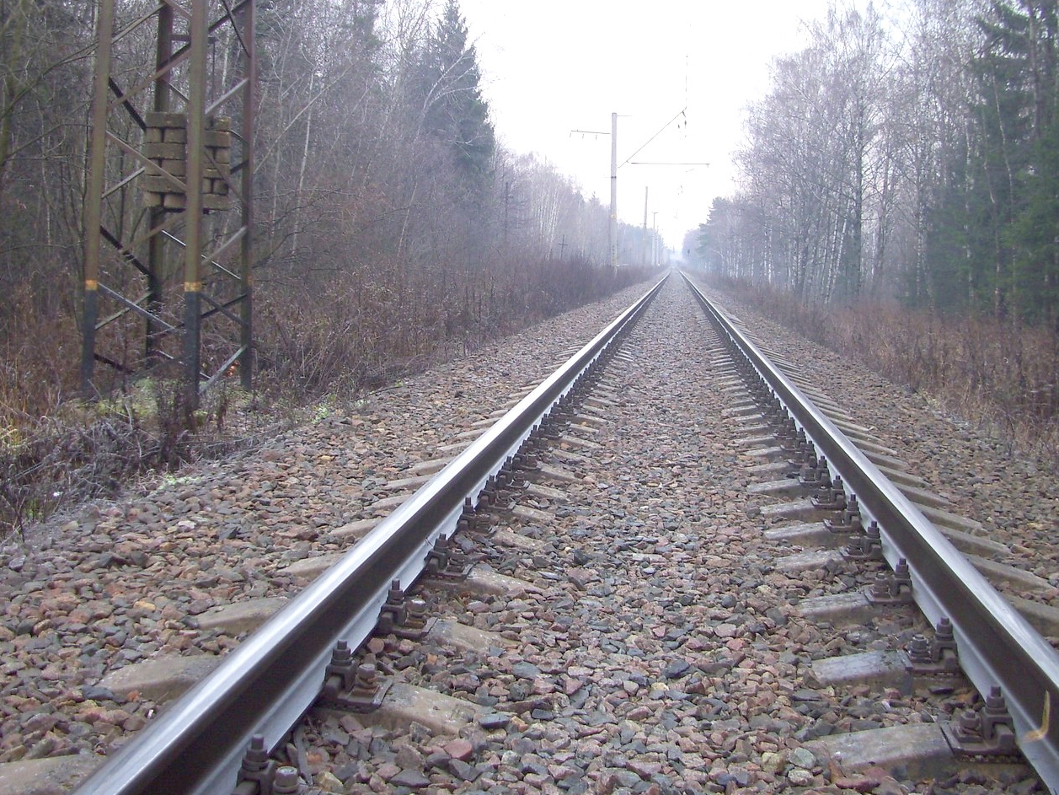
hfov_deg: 45.5
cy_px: 377
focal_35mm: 41
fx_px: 1254
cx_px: 637
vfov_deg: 35.1
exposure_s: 1/13
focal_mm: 5.7
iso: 80
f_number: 2.9
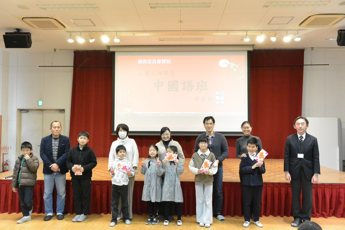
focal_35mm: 29
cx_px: 172
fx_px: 278
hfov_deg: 63.7
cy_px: 115
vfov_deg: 45.0
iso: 1600
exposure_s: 1/60
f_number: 3.5
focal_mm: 11
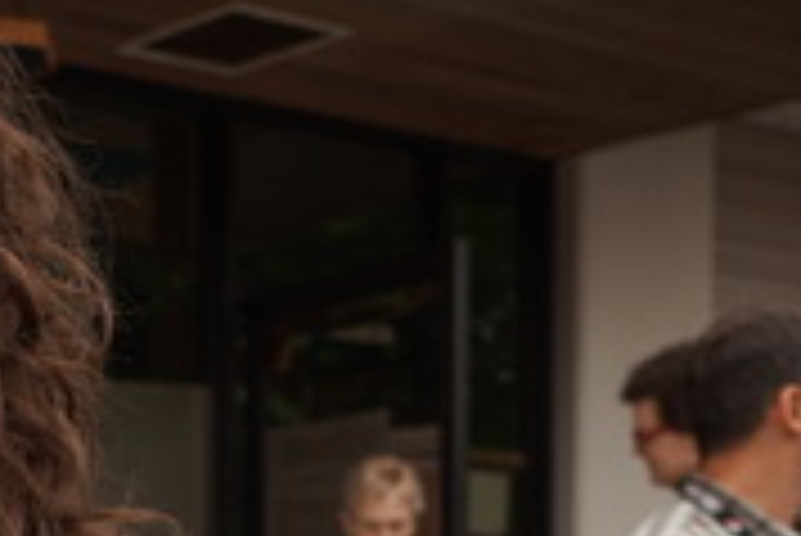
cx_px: -198
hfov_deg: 22.9
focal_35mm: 80
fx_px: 1781
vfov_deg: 16.3
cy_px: 676
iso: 100
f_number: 4
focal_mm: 25
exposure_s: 1/160
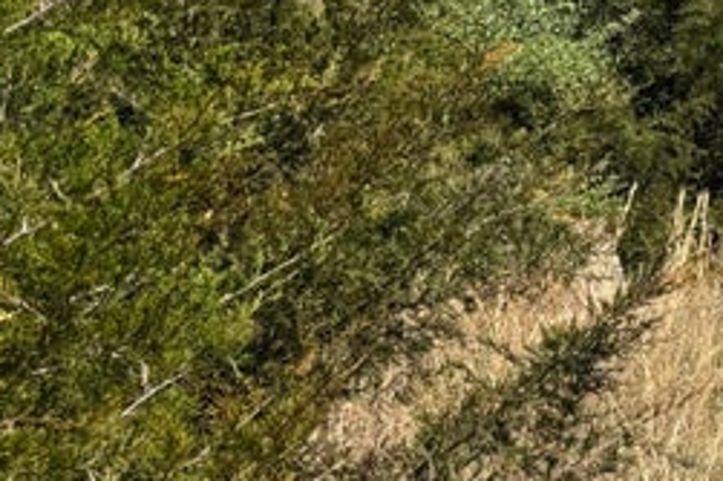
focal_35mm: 85
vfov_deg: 15.9
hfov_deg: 19.6
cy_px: 52
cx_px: 1185
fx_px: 1706
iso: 80
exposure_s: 1/2604
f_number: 1.78
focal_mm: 6.76
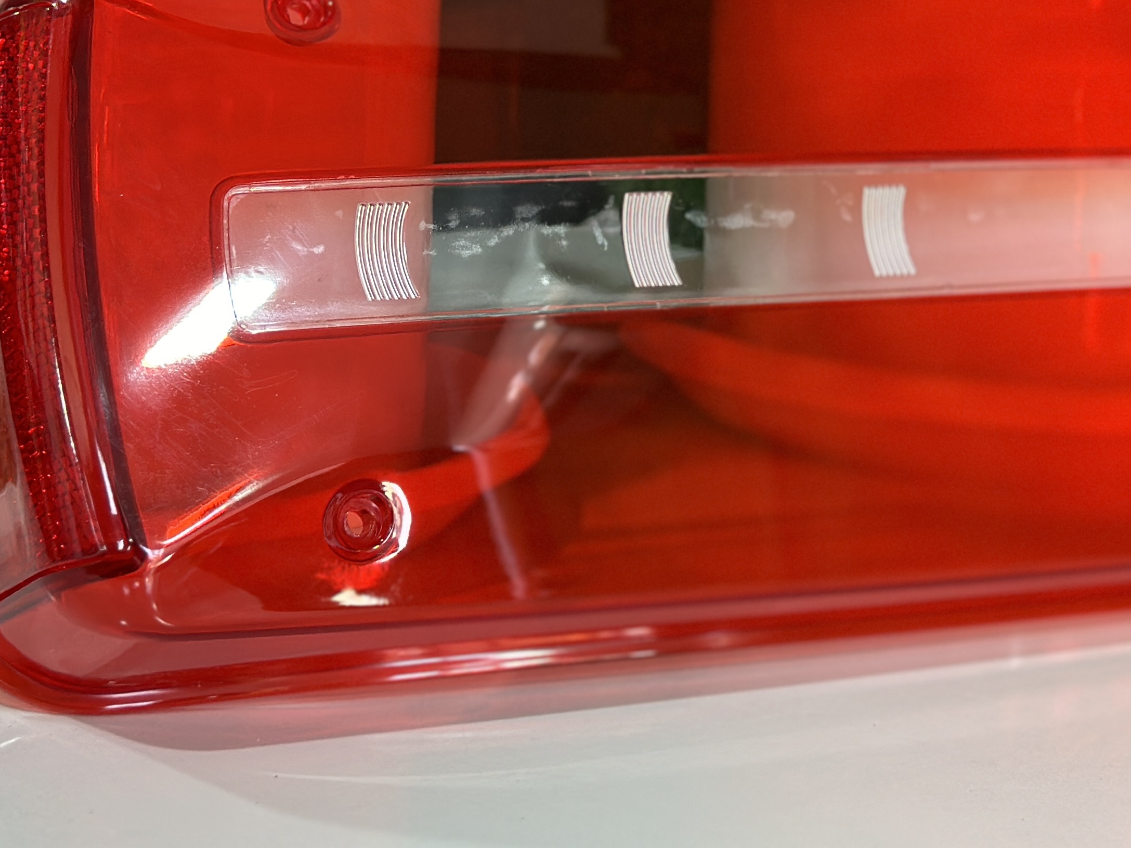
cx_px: 892
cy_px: 103
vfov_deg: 16.4
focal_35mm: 89
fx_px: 2908
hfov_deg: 21.8
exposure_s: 1/61
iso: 125
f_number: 1.78
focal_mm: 6.86
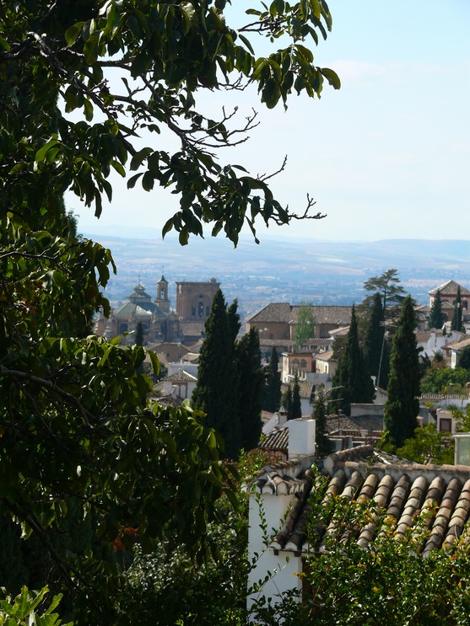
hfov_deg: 13.0
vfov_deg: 17.3
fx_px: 2064
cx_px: 235
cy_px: 313
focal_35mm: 114
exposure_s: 1/250
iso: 100
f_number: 5
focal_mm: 23.9
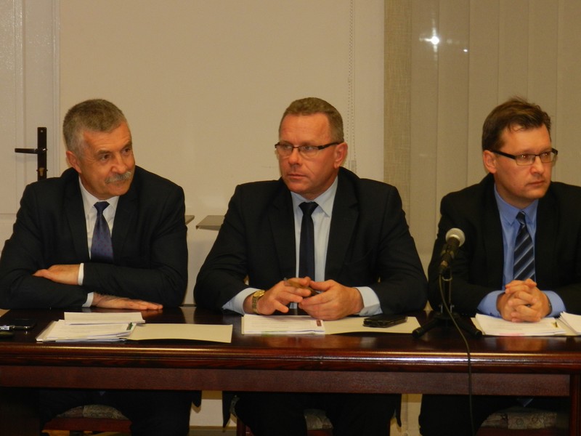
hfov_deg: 15.2
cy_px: 218
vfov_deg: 11.4
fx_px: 2182
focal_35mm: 130
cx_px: 290
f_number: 5
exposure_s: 1/30
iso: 500
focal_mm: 23.1
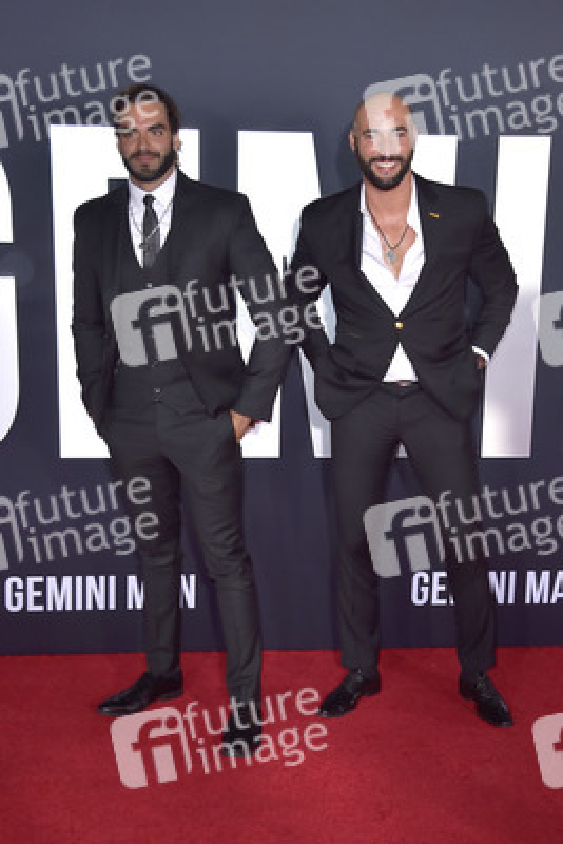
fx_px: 1172
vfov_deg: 39.6
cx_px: 282
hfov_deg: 27.0
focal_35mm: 50
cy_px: 422
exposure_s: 1/250
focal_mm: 50
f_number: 7.1
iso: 320
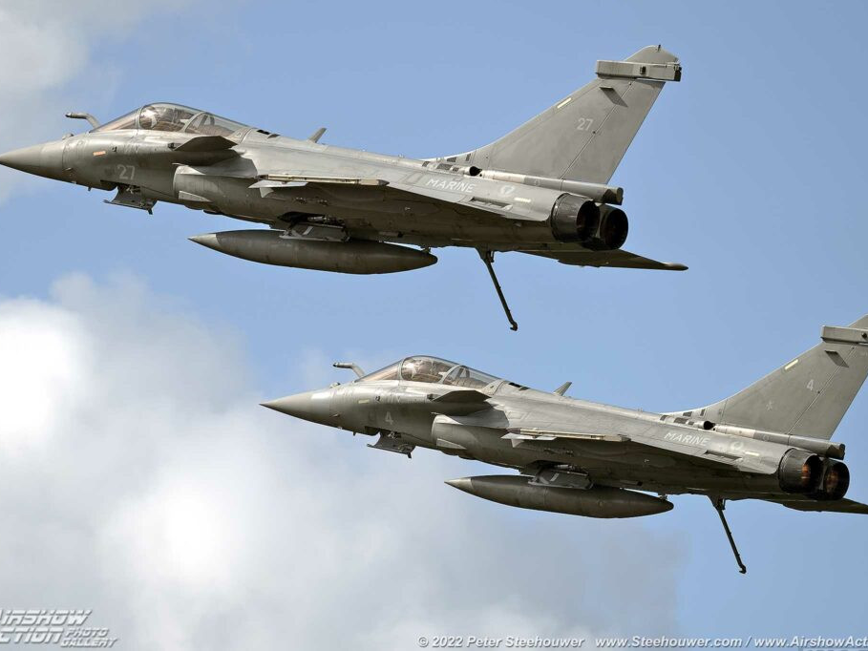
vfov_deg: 2.7
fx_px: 13593
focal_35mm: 542
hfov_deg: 3.7
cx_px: 444
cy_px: 326
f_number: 7.1
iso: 280
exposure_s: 1/3200
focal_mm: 500
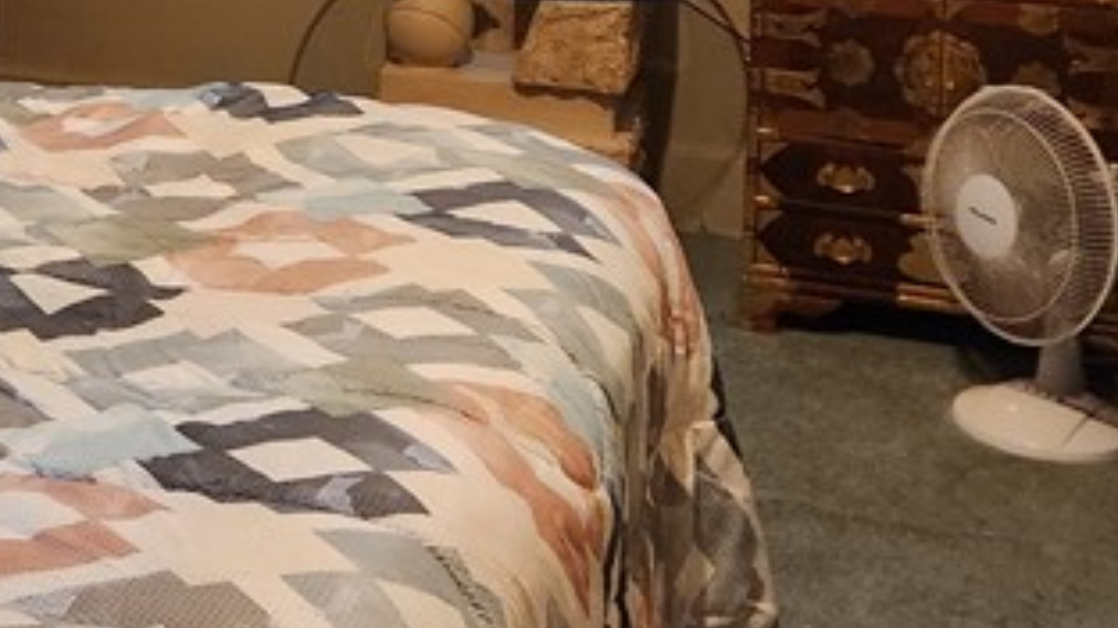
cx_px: 164
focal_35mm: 82
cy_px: -318
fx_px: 2431
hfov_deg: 25.3
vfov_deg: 13.8
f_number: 1.8
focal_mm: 5.4
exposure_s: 1/120
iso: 1000
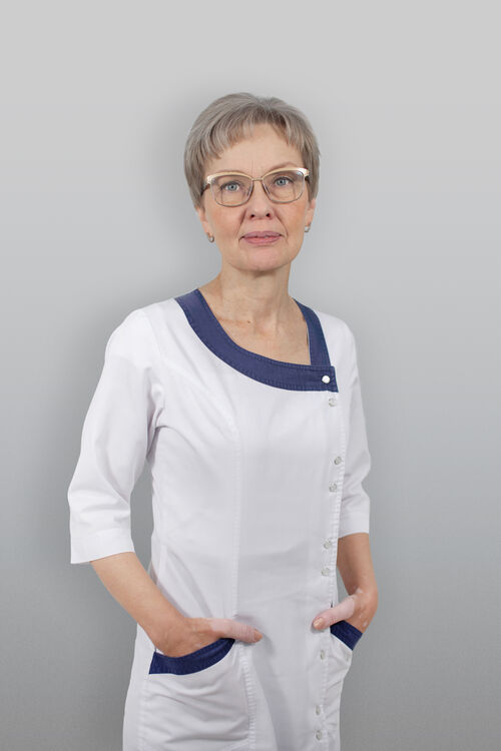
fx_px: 1085
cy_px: 376
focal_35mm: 52
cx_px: 250
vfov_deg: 38.2
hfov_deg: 26.0
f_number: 2.8
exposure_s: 1/200
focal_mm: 35
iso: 160
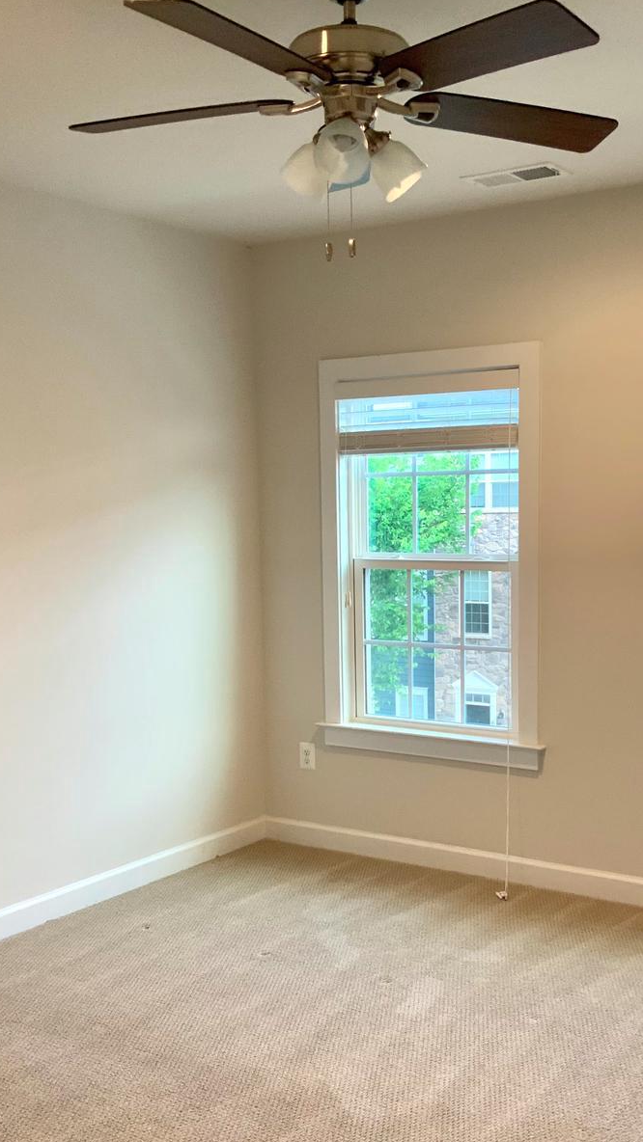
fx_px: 1243
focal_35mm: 41
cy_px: 654
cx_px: 389
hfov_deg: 28.9
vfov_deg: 49.2
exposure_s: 1/60
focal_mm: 3
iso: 80
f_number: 1.8
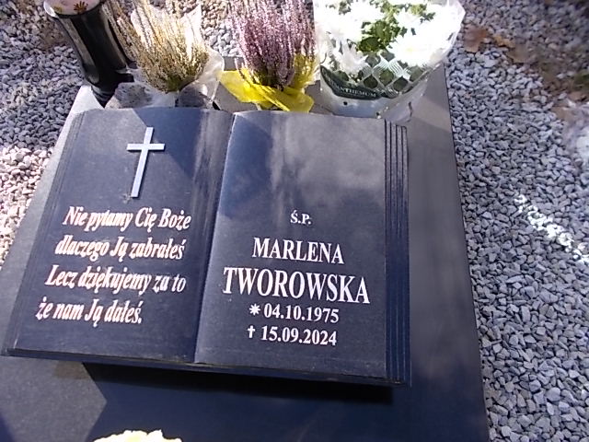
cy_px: 221
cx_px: 294
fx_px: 442
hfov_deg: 67.3
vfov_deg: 53.1
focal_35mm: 26
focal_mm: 4.6
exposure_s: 1/250
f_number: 3.2
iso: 80
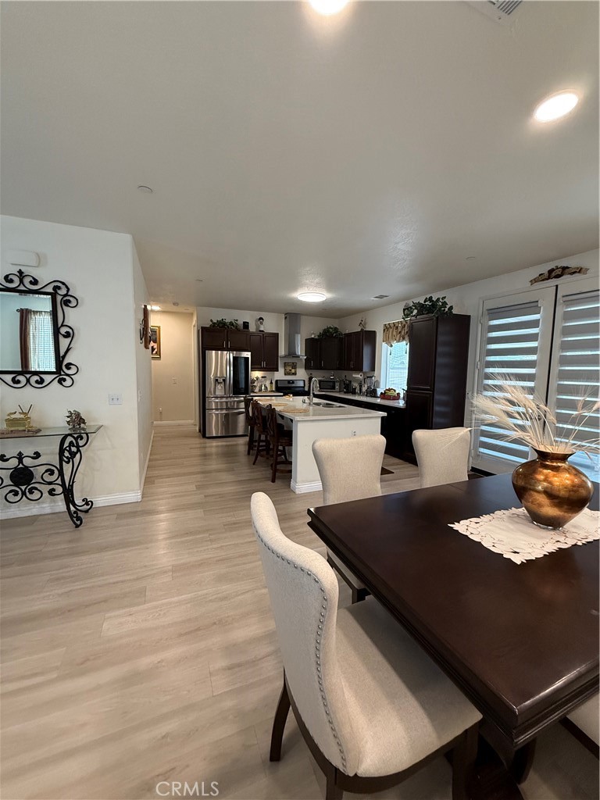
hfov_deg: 85.7
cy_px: 400
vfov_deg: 102.1
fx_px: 324
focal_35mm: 14
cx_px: 300
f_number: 2.2
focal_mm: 2.22
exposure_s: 1/120
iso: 500
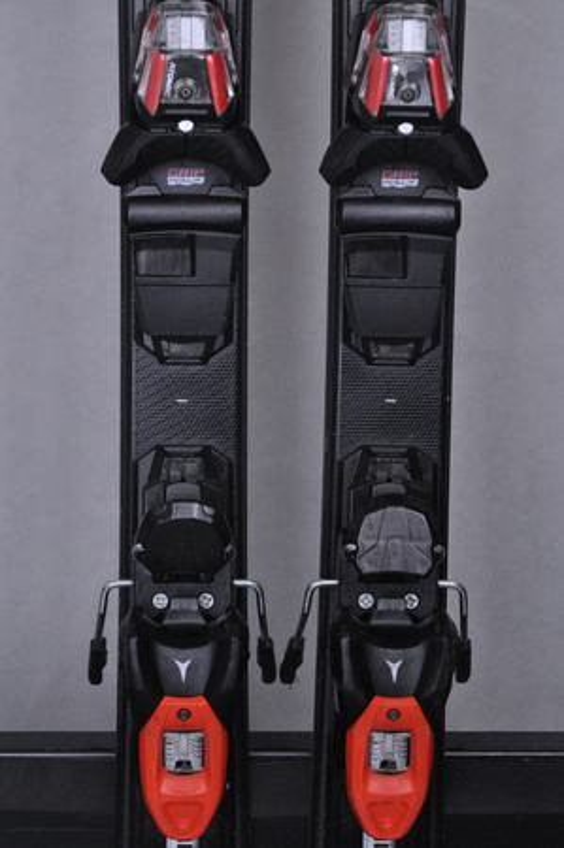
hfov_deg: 10.7
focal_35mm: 128
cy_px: 424
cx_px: 282
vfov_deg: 16.1
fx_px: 3003
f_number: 9.5
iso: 3200
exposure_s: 1/125
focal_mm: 85
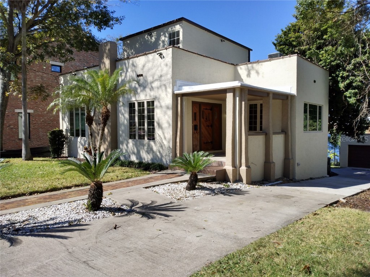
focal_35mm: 20
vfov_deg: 66.0
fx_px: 214
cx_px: 185
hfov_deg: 81.7
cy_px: 138
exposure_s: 1/1497
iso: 100
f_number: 2
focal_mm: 3.54
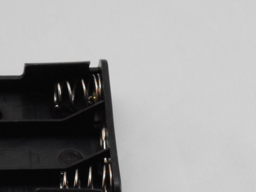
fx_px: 1672
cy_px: 192
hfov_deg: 8.7
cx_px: 61
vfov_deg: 6.6
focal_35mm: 226
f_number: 5.8
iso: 560
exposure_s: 1/60
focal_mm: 18.2
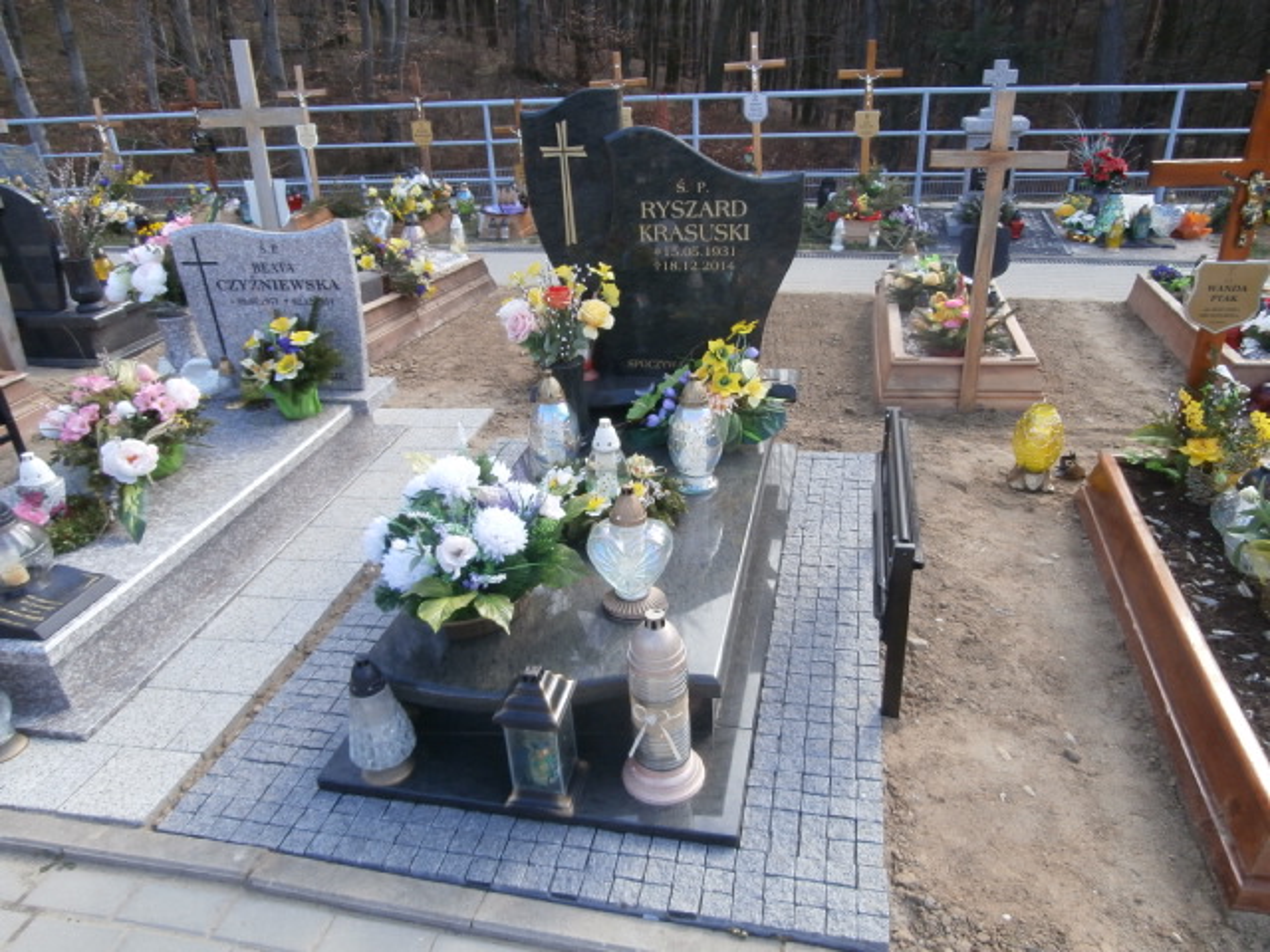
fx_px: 881
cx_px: 635
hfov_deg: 71.6
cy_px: 476
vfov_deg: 56.8
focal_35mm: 24
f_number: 3
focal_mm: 4.2
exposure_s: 1/250
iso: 100
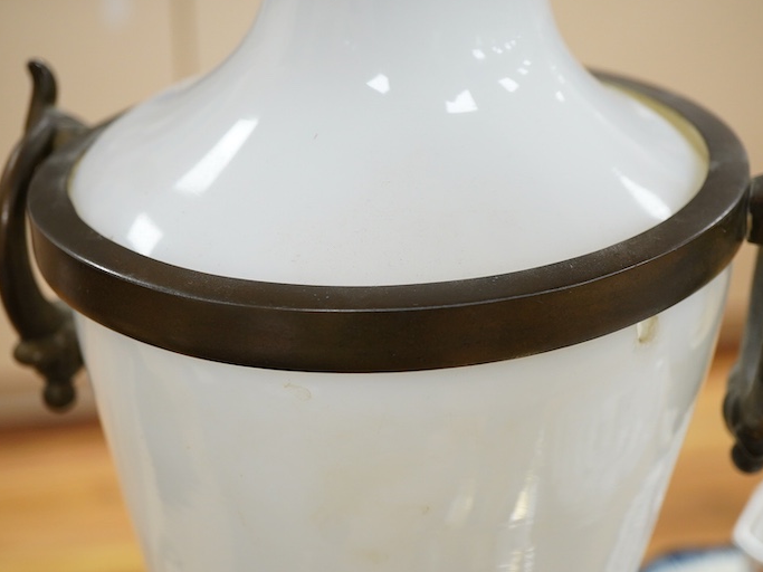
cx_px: 392
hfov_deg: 33.8
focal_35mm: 57
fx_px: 1256
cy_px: 283
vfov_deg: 25.7
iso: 1250
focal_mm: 30
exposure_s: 1/125
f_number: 6.3
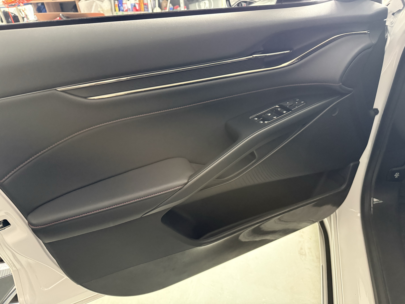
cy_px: 152
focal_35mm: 24
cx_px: 202
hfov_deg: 71.6
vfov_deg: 56.8
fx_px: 281
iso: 800
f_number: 1.78
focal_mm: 6.76
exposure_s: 1/60
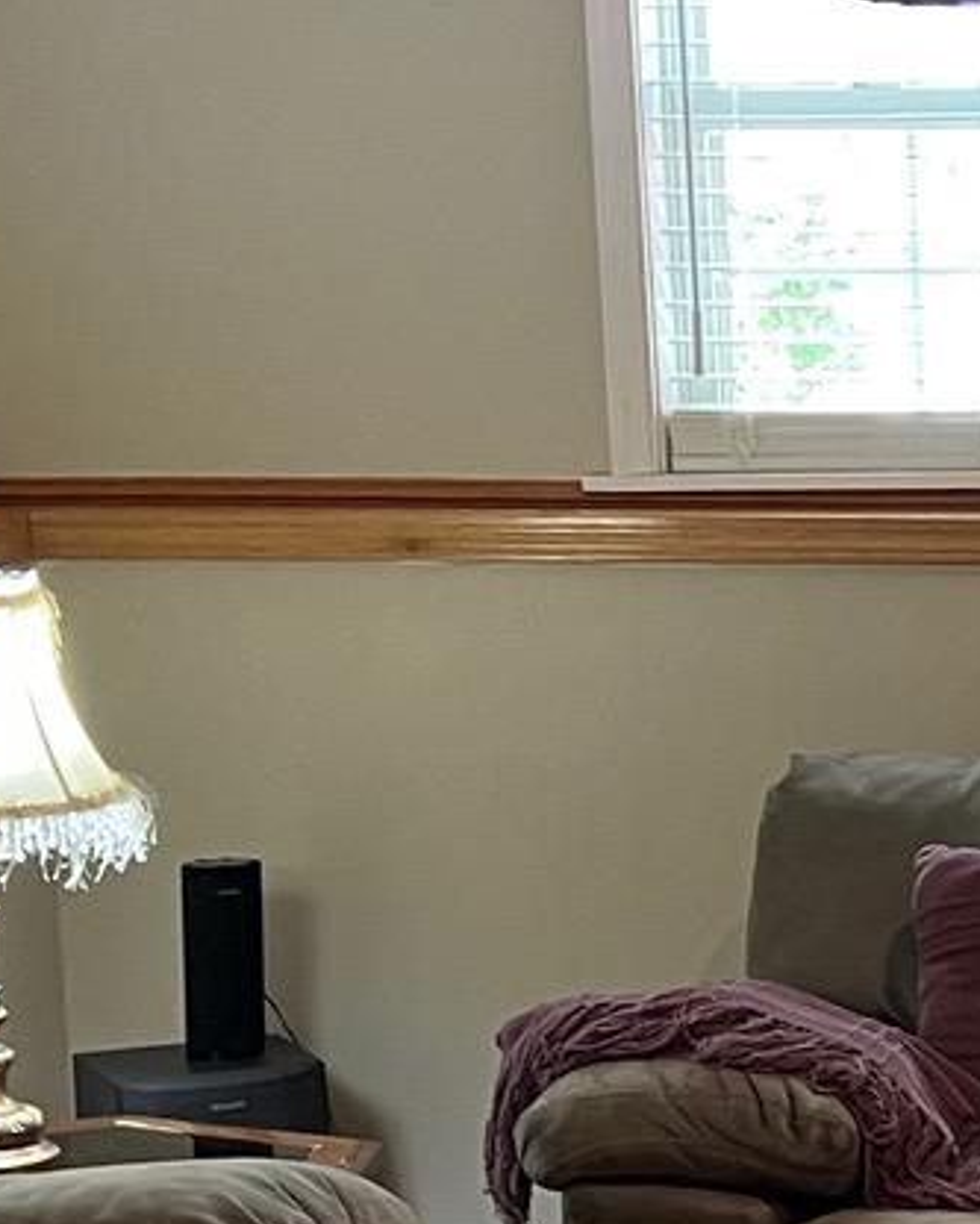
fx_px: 4530
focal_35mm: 125
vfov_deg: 15.3
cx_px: 1371
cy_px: 1027
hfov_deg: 11.9
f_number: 1.5
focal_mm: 5.7
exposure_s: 1/60
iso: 200
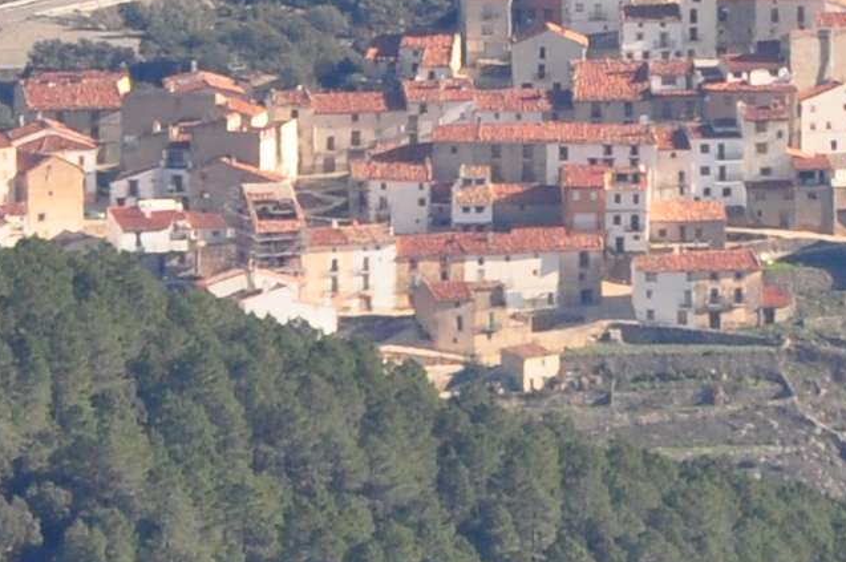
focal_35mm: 2020
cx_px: 1182
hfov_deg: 1.0
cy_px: -21
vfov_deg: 0.7
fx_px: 47409
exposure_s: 1/250
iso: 200
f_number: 10
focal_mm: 200
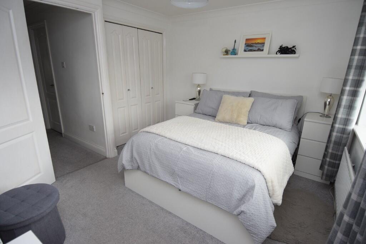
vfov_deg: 67.5
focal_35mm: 18
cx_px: 183
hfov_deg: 90.0
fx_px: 183
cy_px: 122
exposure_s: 1/60
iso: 450
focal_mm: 12
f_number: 4
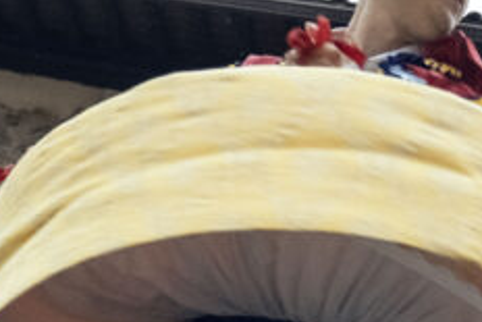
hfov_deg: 18.7
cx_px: -15
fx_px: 1420
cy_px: 608
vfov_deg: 11.8
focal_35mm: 106
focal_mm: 24
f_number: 4
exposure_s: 1/640
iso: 6400
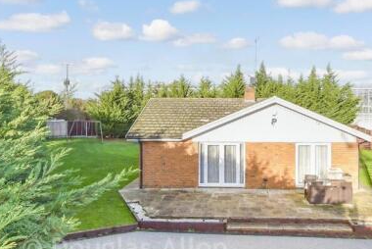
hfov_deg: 59.5
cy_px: 101
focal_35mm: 31
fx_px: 321
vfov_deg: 42.2
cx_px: 231
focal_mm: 12
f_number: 10
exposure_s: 1/320
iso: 500
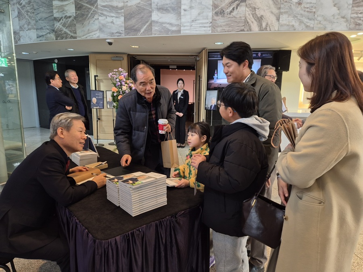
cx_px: 182
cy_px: 136
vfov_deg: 58.9
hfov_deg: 73.9
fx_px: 241
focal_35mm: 23
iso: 100
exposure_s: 1/120
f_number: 1.8
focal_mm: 5.4
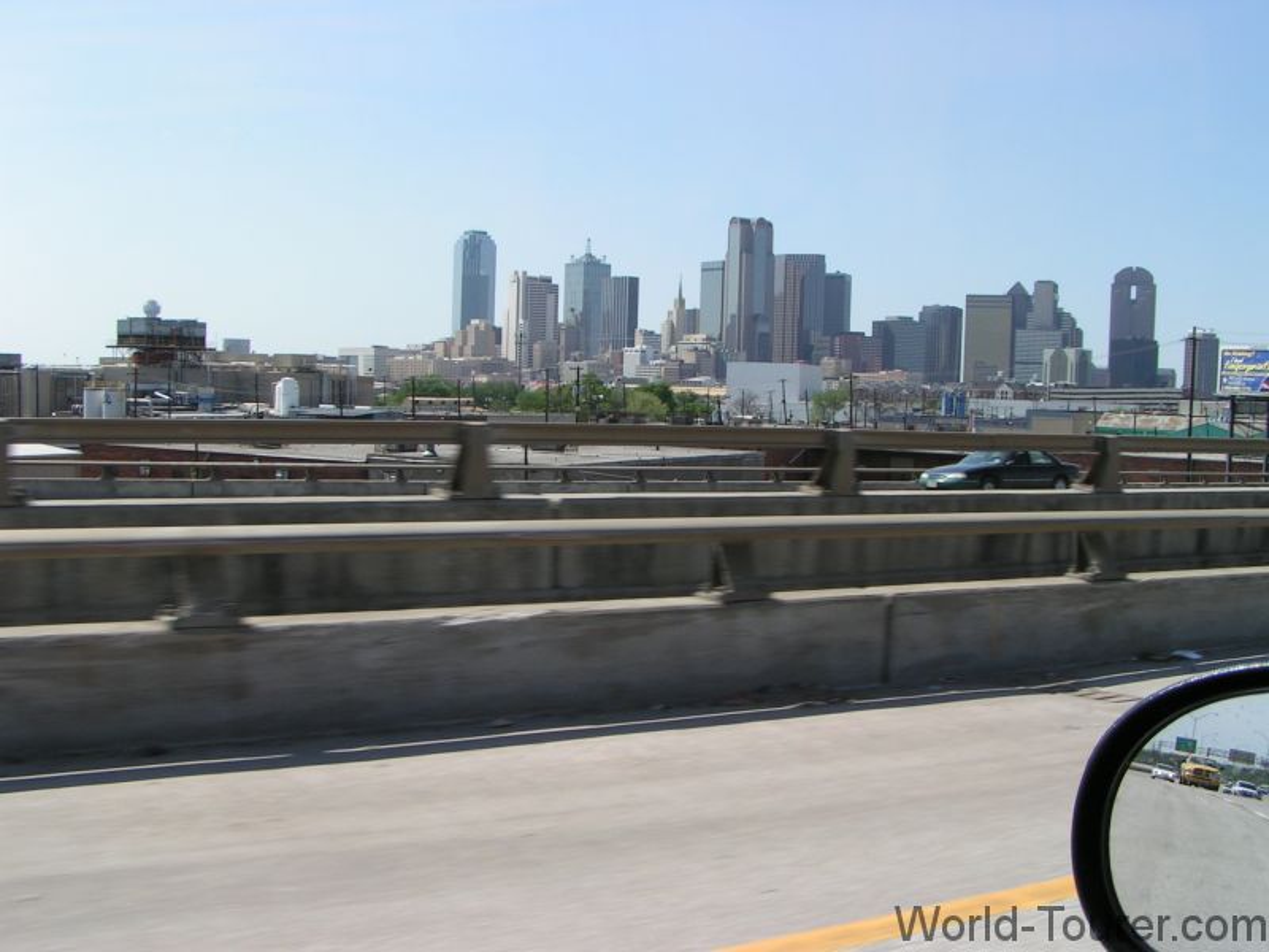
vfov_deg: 37.7
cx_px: 634
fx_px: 1393
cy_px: 476
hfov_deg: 49.0
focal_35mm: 38
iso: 50
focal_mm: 5.8
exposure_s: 1/640
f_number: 5.6
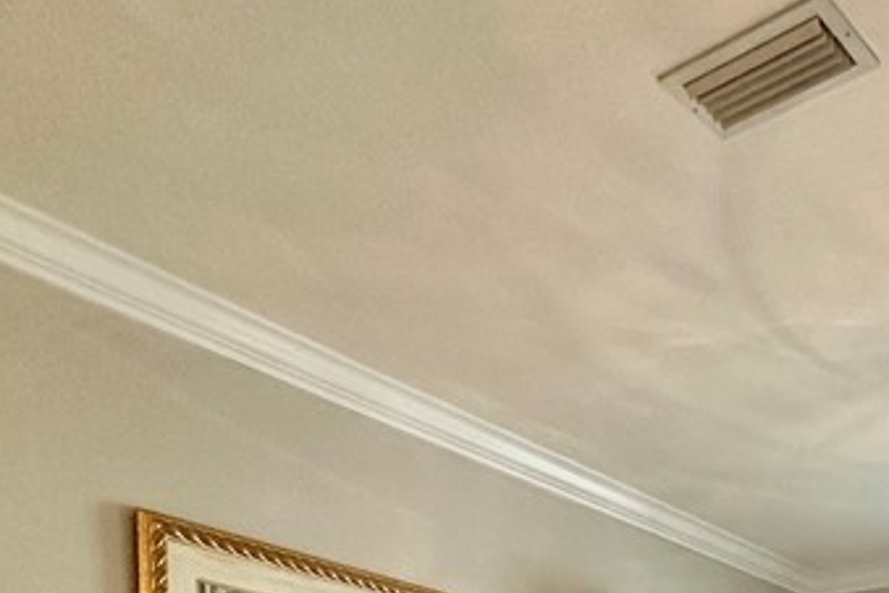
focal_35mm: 44
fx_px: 1086
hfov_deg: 41.1
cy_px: 900
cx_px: 795
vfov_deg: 23.9
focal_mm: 2.22
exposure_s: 1/120
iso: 200
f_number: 2.2
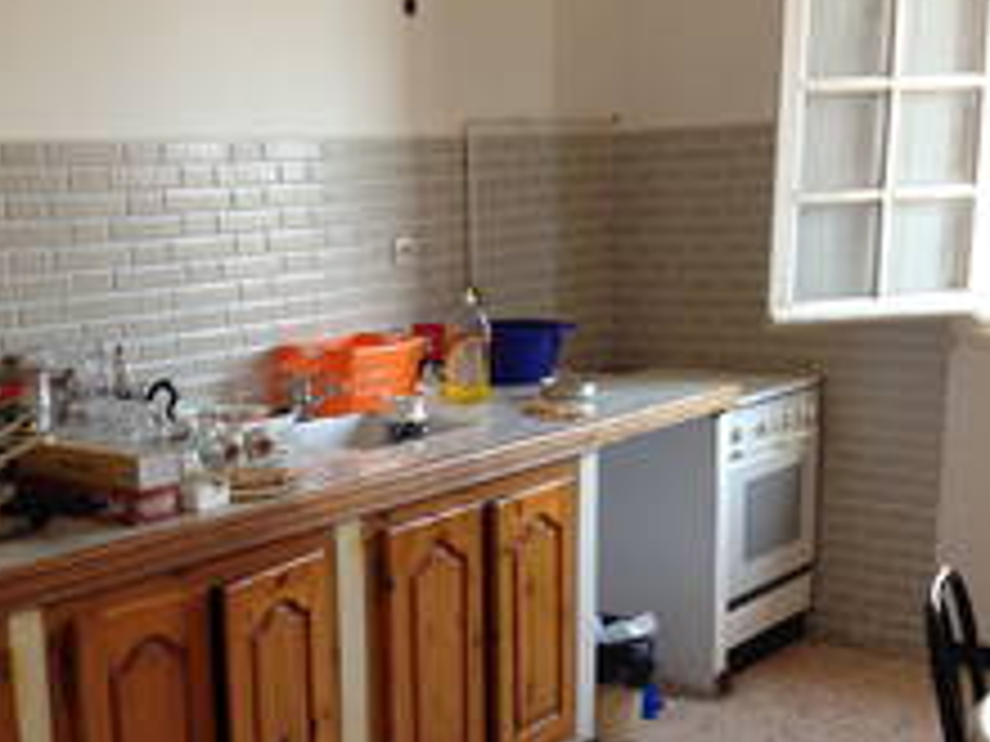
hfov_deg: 35.2
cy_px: 571
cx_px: 342
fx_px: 1544
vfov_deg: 26.6
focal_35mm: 54
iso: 50
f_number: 2.4
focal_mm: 4.12
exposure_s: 1/60
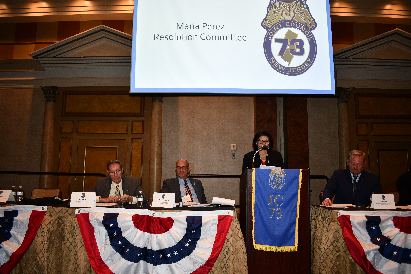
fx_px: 308
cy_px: 137
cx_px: 206
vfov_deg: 47.9
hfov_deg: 67.4
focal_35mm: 27
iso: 400
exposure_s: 1/60
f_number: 3.5
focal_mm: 18
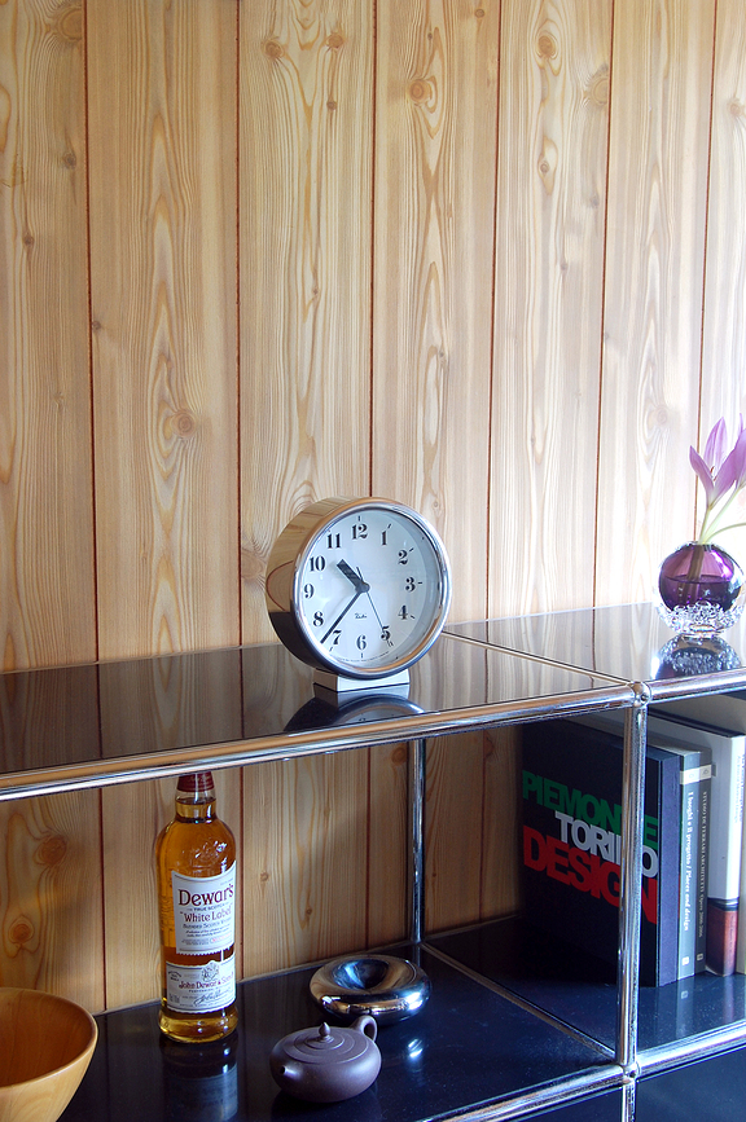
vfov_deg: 41.2
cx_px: 373
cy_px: 561
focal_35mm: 48
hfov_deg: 28.0
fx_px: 1495
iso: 200
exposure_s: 8
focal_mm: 32
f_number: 13
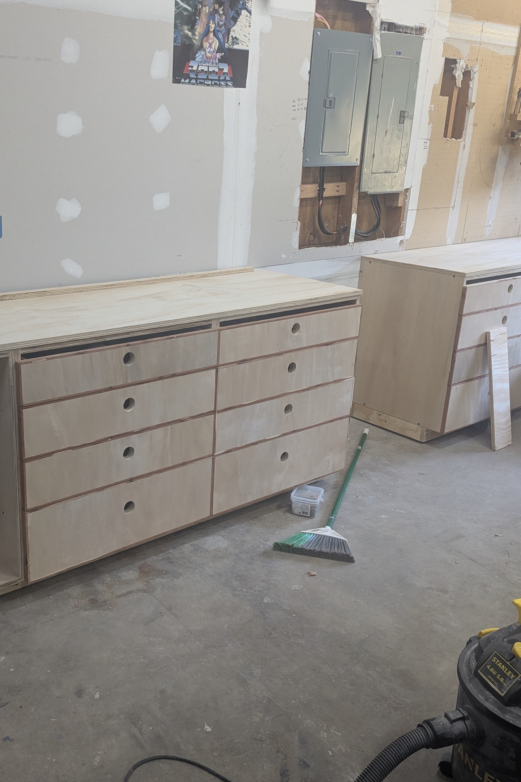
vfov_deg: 55.8
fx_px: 738
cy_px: 396
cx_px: 176
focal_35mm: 34
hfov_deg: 38.5
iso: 213
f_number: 1.85
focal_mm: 6.81
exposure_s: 1/120
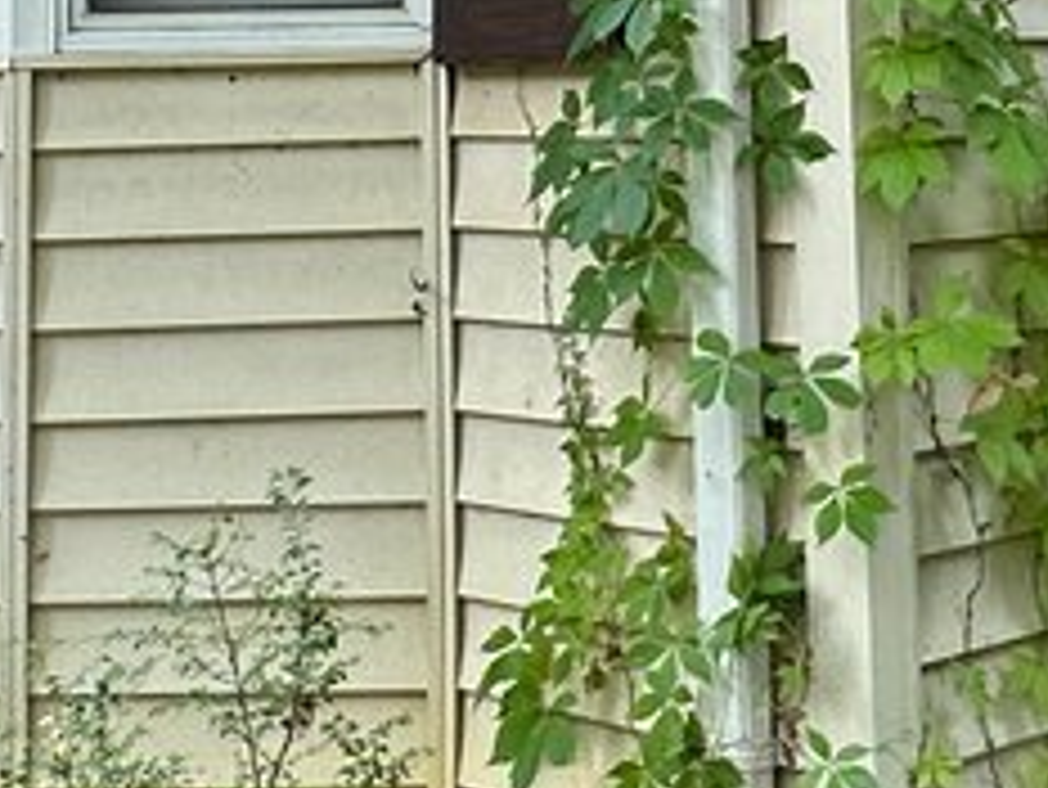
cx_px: 430
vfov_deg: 15.3
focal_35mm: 91
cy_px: -308
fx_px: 2756
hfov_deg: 21.5
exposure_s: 1/208
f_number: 2.2
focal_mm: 2.22
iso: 40
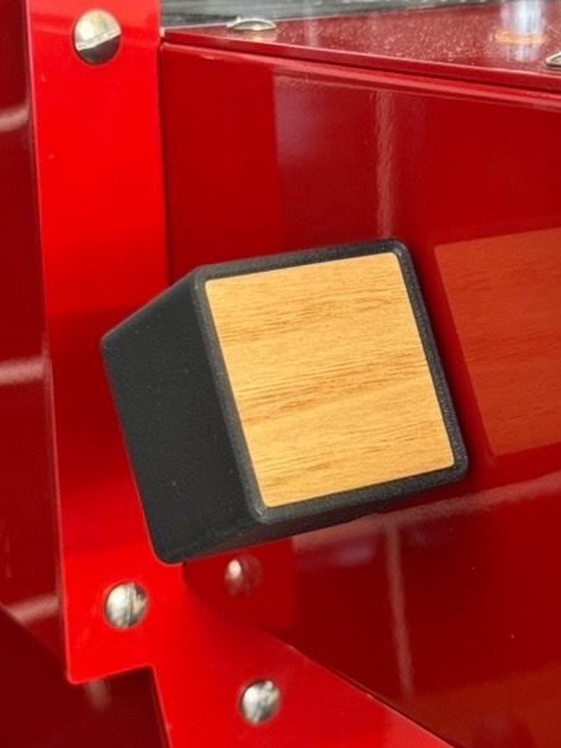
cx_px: 284
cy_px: 426
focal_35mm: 83
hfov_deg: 17.8
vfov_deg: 23.5
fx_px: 1794
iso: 400
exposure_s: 1/40
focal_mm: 6.76
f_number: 1.78
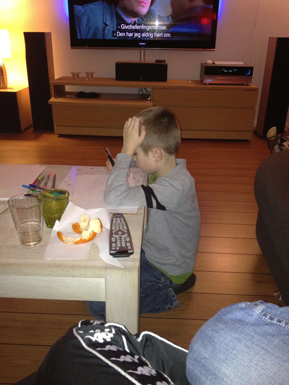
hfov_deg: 40.7
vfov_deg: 52.6
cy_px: 192
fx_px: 390
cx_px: 144
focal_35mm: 35
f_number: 2.4
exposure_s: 1/16
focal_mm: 4.28
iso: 320
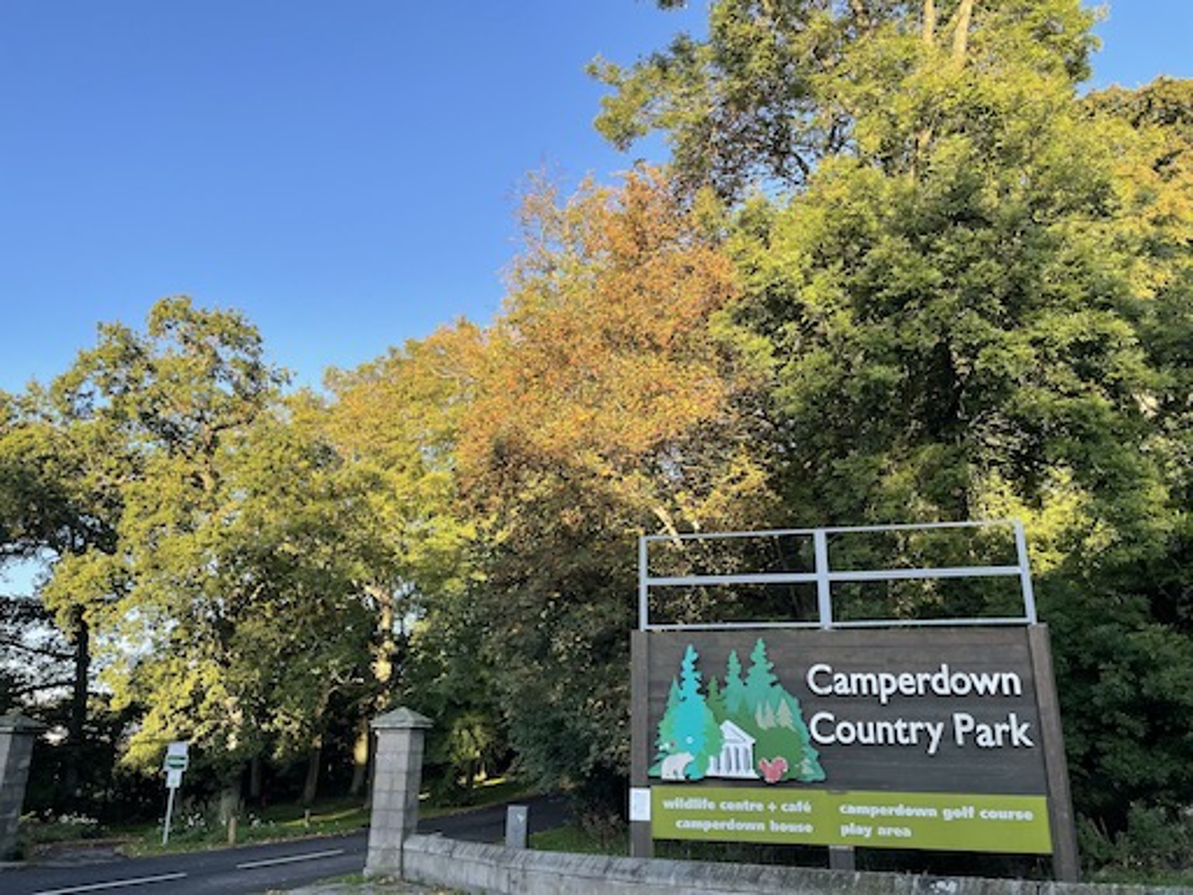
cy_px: 448
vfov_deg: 53.1
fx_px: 896
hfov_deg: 67.3
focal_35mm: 26
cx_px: 596
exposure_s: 1/553
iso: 32
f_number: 1.6
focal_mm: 4.2
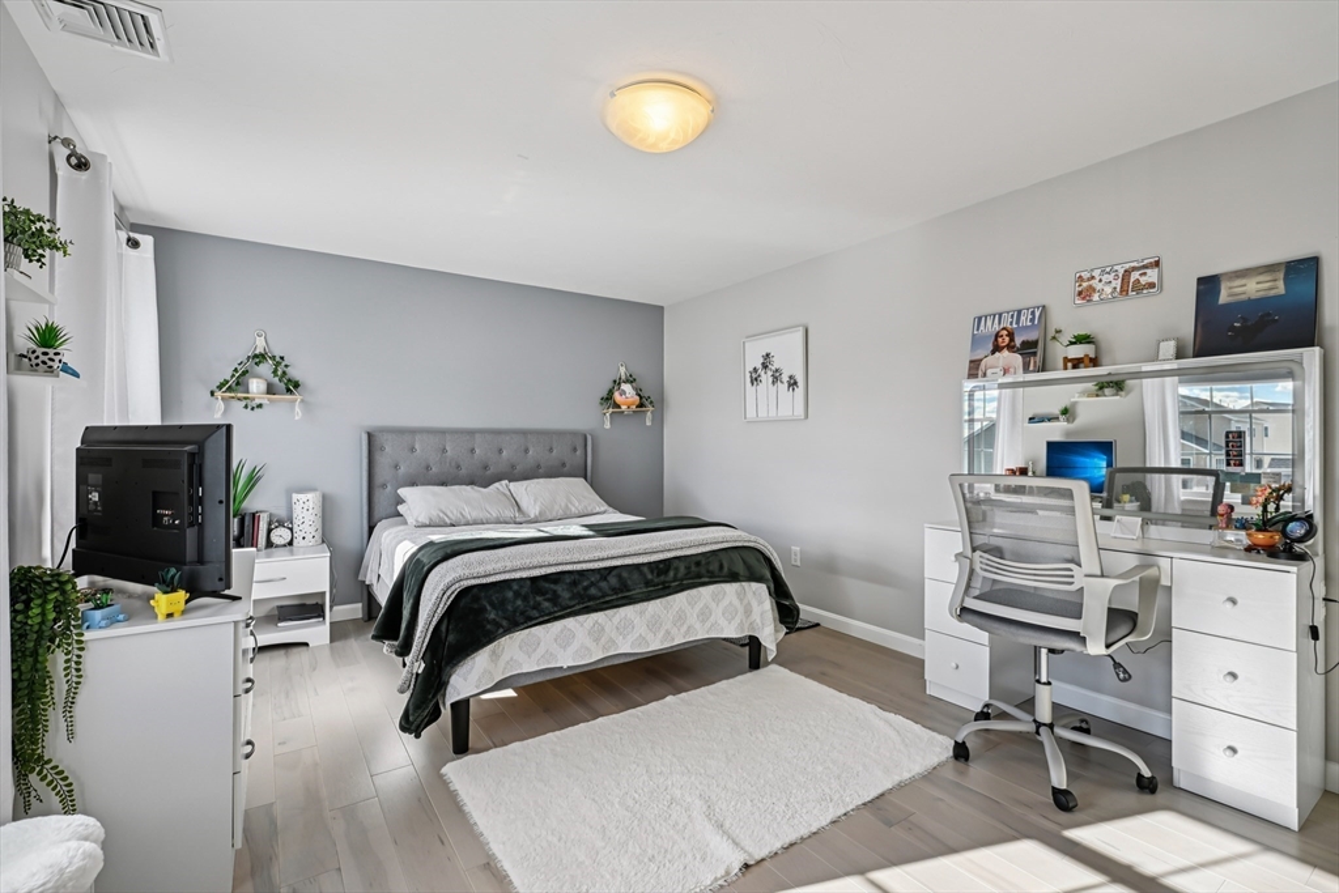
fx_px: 595
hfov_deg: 96.7
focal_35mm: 16
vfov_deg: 73.8
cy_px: 446
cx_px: 670
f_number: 8
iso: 100
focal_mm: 16
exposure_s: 1/15
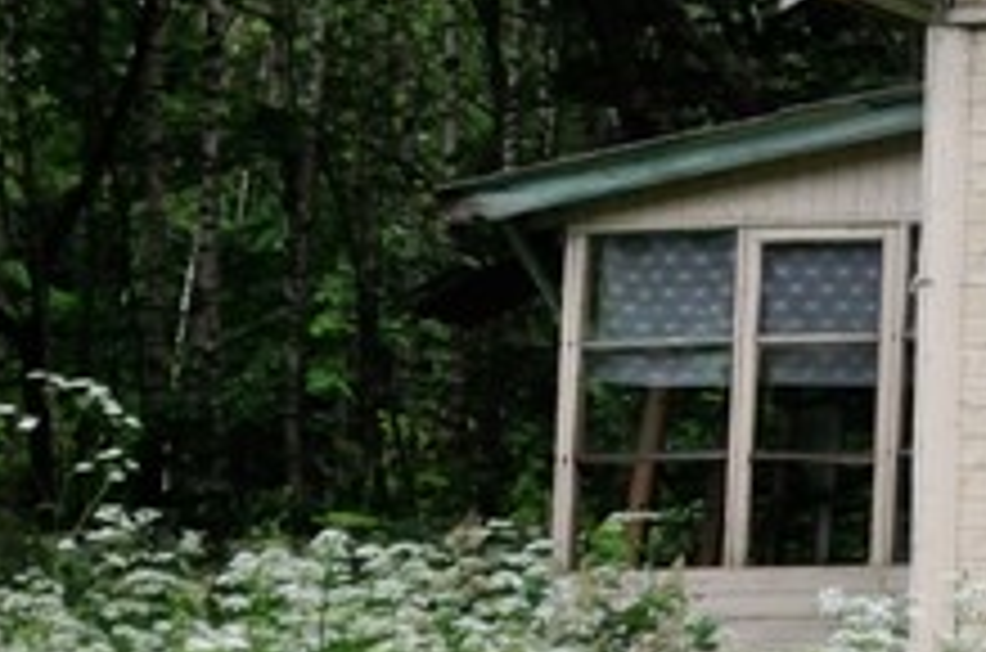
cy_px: 137
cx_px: 1900
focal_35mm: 148
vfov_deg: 9.2
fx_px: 4045
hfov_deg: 12.4
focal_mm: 24
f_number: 4.5
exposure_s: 1/800
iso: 800
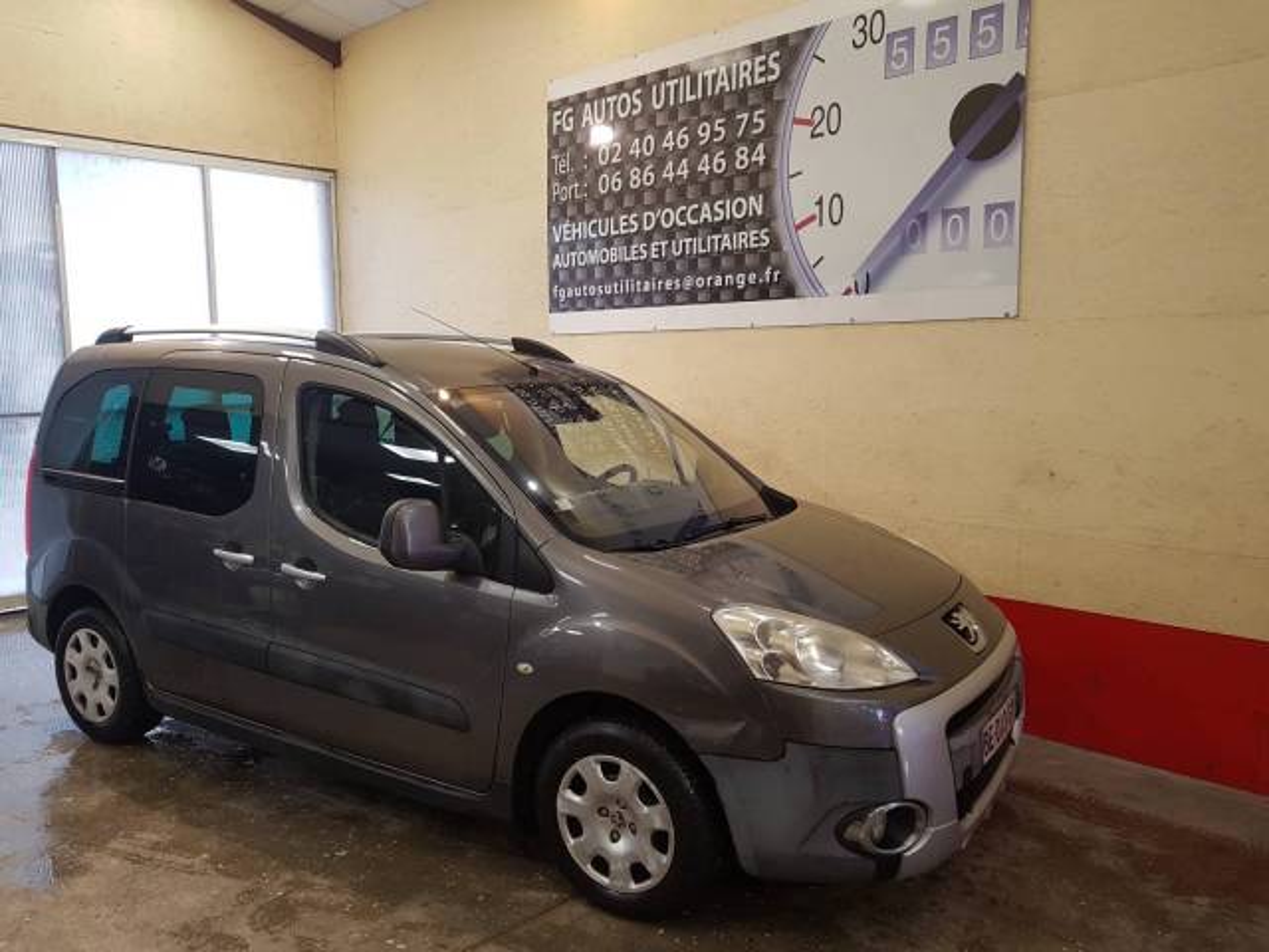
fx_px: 953
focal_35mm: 26
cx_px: 634
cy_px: 476
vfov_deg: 53.1
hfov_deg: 67.3
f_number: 1.7
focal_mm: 4.2
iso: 100
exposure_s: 1/50
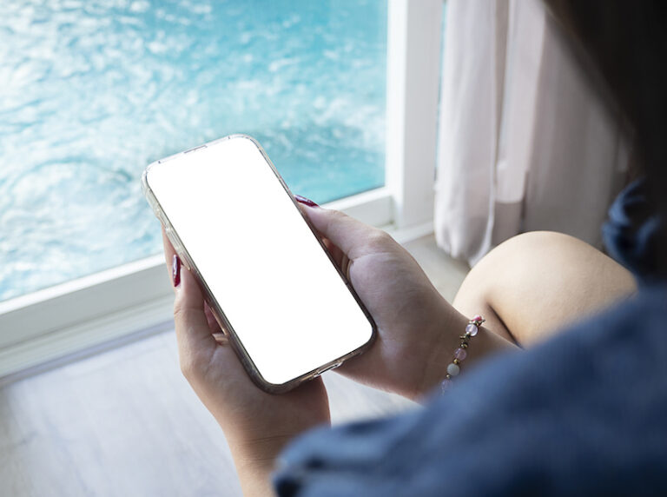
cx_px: 334
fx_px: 846
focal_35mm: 44
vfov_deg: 32.7
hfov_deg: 43.0
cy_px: 248
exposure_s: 1/60
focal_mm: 22
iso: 200
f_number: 4.3
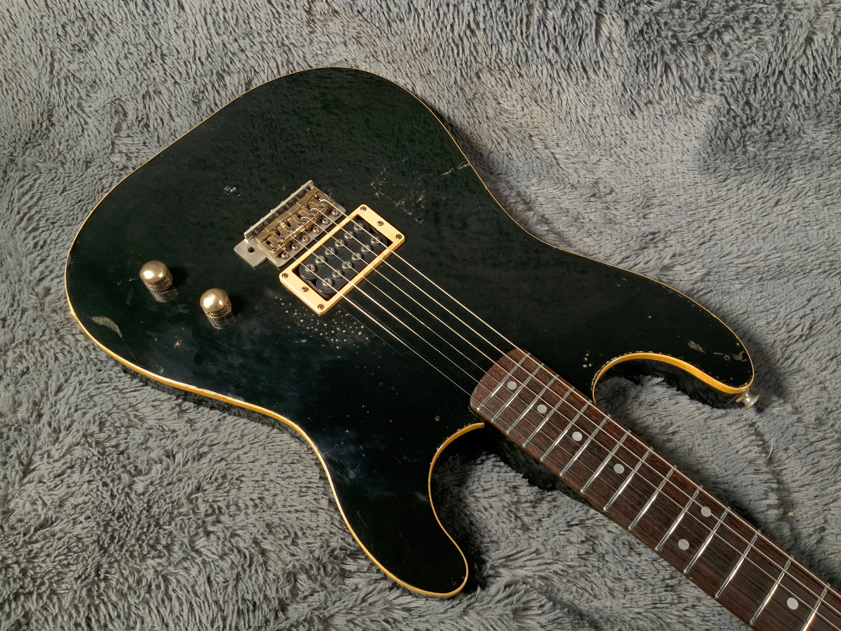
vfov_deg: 48.2
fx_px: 705
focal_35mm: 29
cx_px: 420
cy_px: 316
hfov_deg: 61.7
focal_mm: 3
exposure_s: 1/52
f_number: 1.8
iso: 80
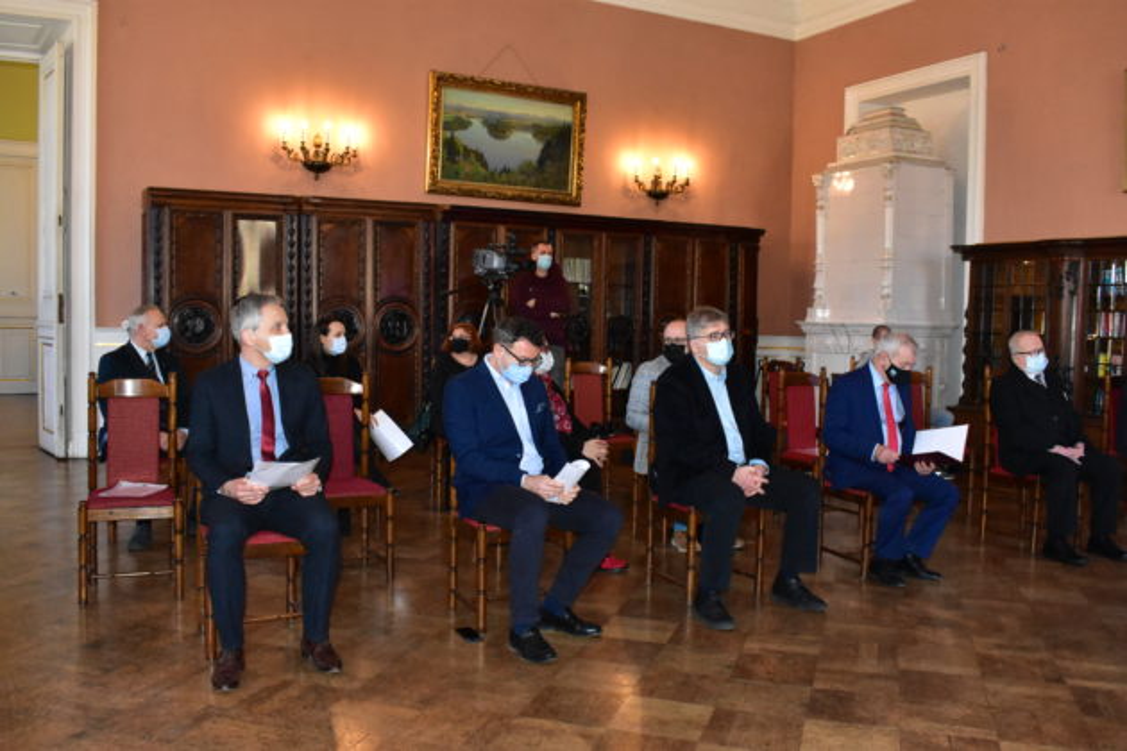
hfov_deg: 59.5
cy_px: 376
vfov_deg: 41.7
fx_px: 986
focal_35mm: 32
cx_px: 564
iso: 6400
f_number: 6.3
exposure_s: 1/250
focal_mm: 21
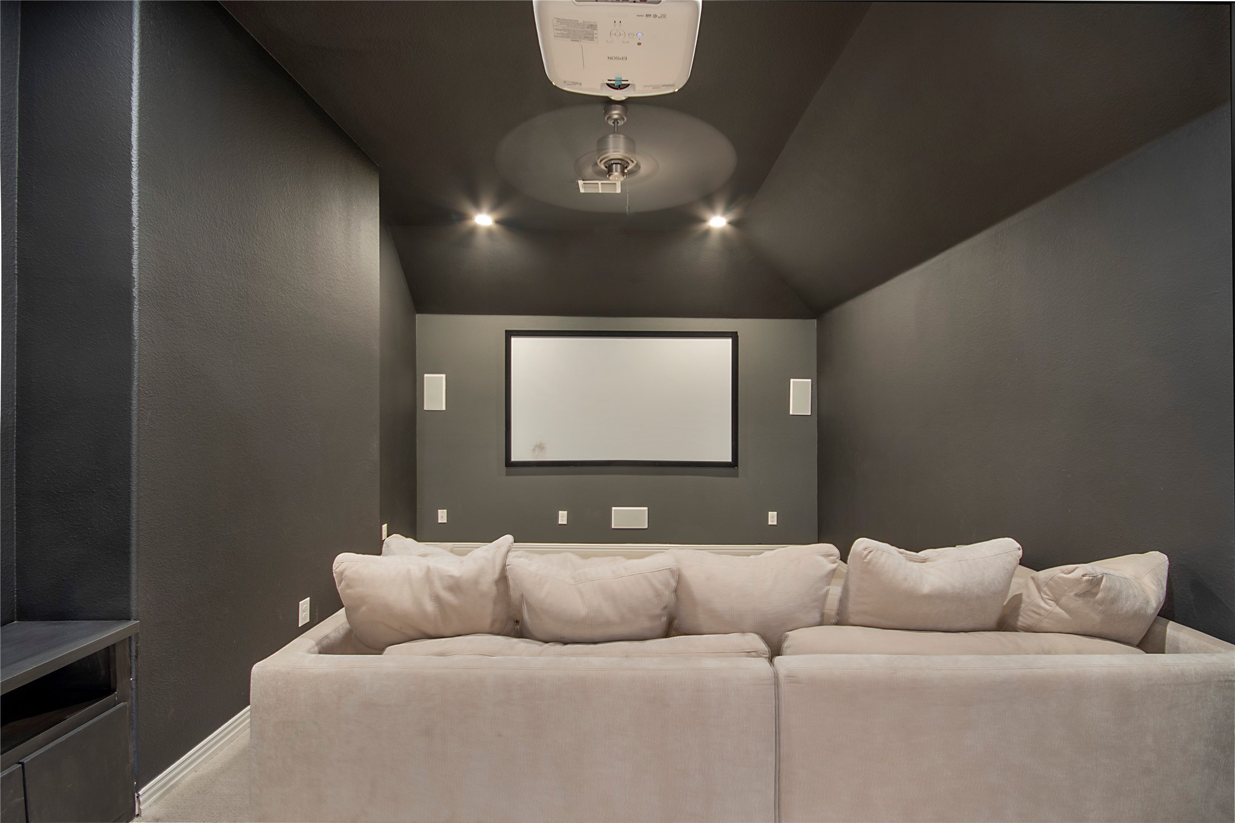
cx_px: 618
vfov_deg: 77.3
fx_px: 514
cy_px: 412
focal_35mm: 15
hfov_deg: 100.4
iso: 100
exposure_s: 1.6
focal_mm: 10
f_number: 8
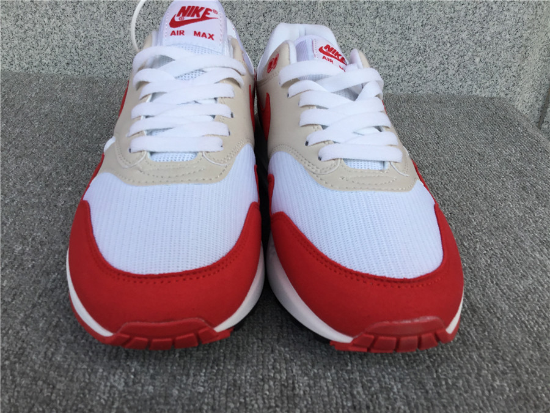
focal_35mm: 31
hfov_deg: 58.4
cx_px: 275
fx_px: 493
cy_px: 206
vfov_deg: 45.4
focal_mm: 3.3
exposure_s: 1/482
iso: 25
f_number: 2.4
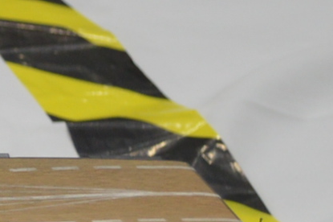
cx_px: -784
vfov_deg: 5.2
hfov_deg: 6.8
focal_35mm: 261
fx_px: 2412
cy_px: 283
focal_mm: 24
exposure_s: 1/60
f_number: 4
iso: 400
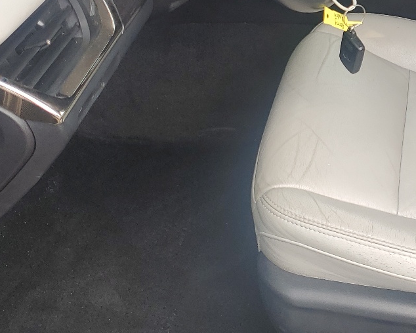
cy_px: 39
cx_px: 432
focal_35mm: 64
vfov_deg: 23.3
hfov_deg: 27.5
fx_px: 788
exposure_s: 1/208
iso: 50
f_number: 1.5
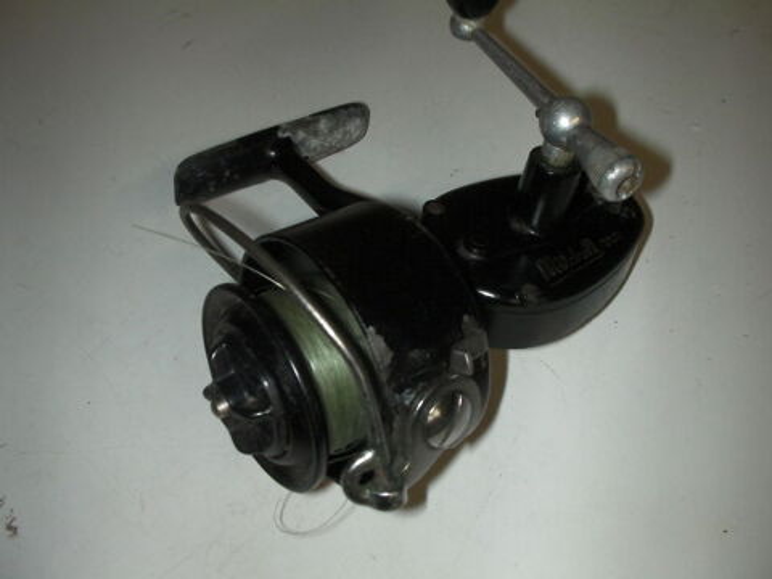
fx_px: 847
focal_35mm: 38
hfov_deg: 49.0
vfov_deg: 37.7
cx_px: 386
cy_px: 290
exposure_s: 1/30
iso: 200
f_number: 5.6
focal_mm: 6.3
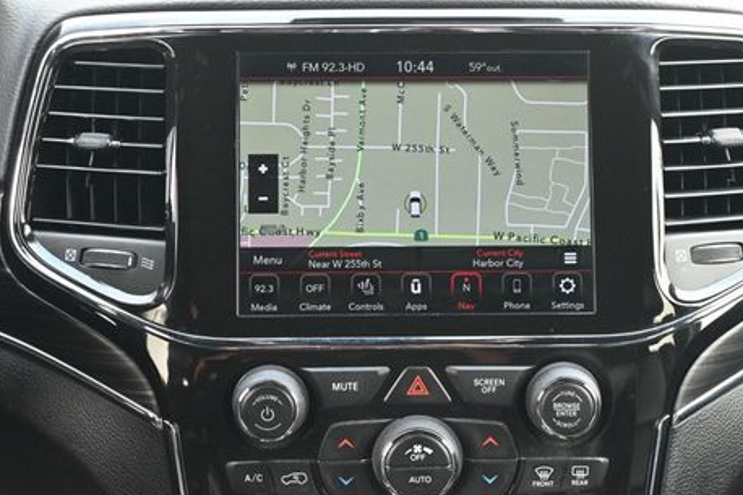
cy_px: 303
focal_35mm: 88
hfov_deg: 23.1
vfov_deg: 15.5
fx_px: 1815
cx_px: 422
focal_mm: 42
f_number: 5.6
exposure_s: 1/125
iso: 2800
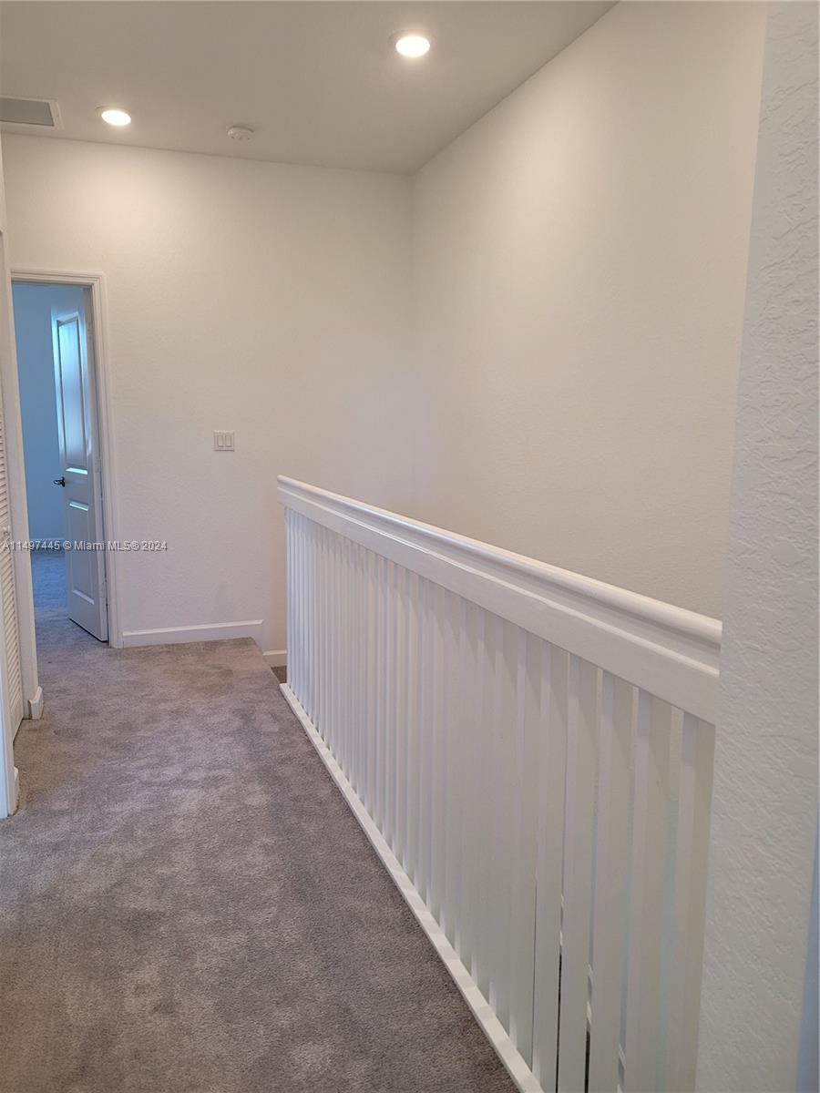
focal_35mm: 26
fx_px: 821
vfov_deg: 67.3
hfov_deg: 53.1
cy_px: 546
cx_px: 410
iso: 125
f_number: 1.8
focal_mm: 5.4
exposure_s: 1/119
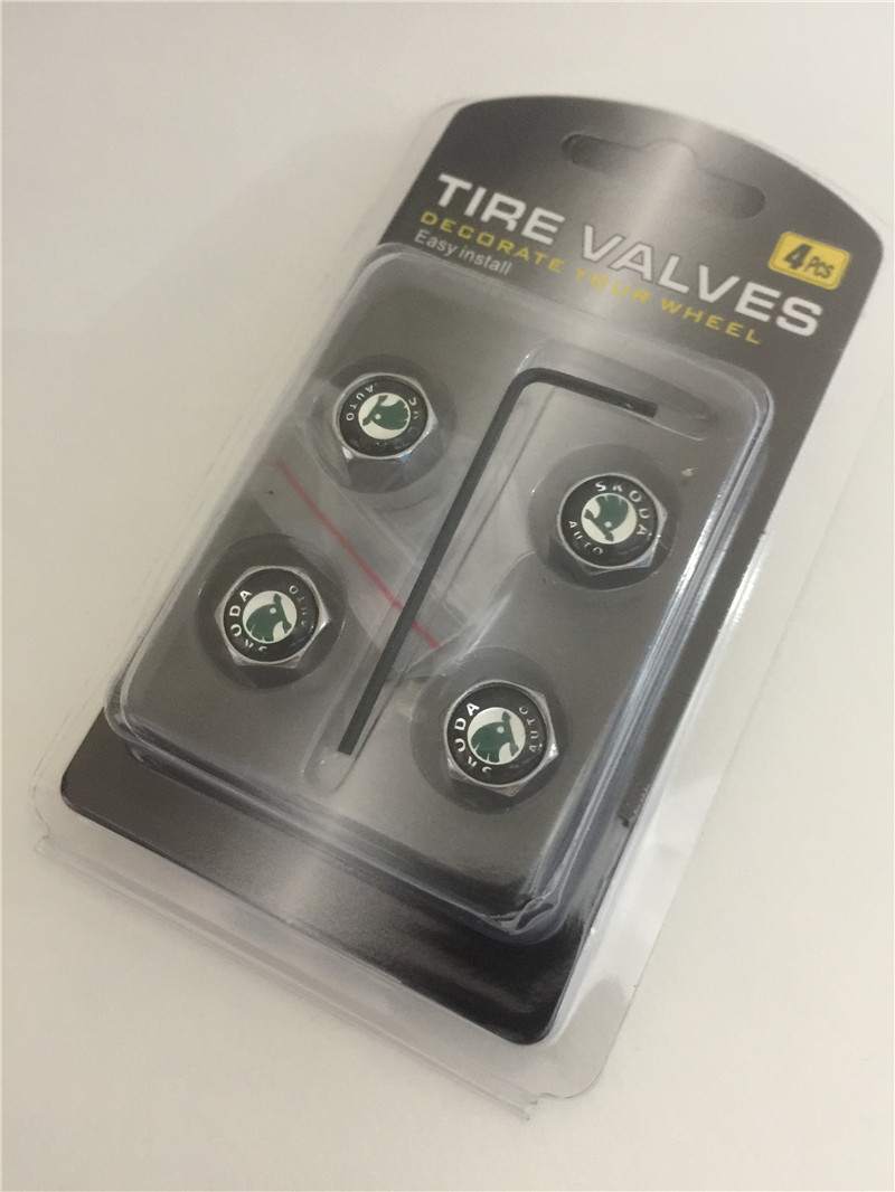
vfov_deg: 61.6
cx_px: 448
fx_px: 999
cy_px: 596
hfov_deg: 48.2
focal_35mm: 29
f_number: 2.2
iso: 125
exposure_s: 1/8
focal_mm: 4.15
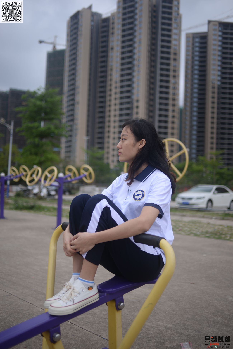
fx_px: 339
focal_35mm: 35
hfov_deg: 37.9
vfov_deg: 54.4
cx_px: 116
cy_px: 174
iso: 125
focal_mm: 35
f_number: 2
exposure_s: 1/800
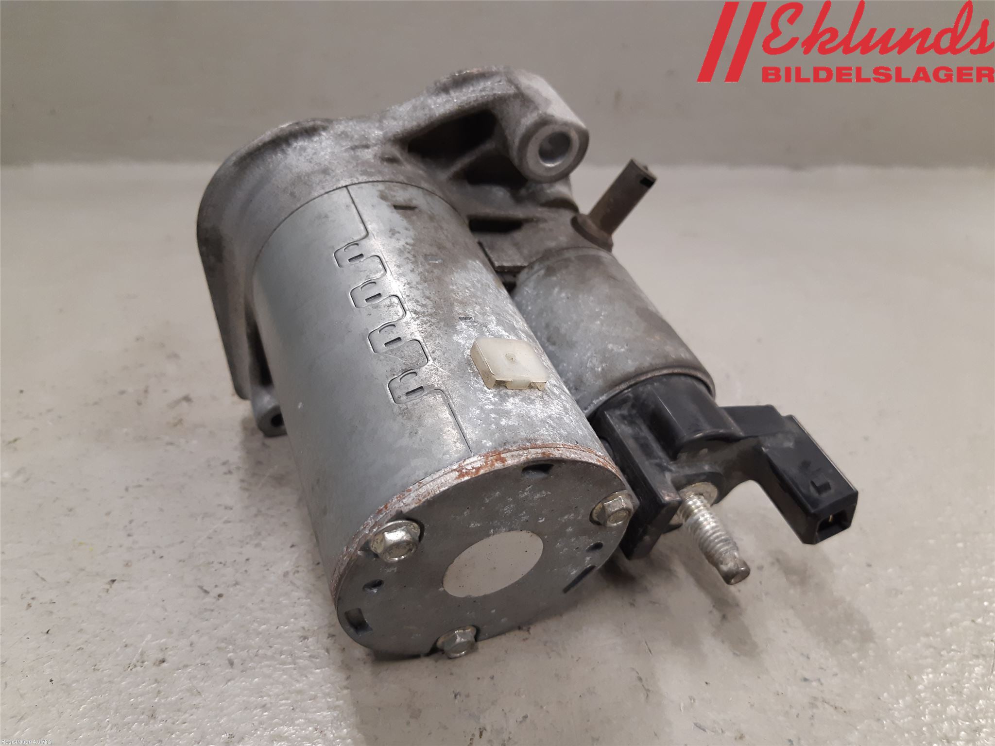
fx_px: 747
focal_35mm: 26
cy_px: 373
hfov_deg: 67.3
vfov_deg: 53.1
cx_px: 498
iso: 125
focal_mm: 3.93
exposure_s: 1/50
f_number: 1.7
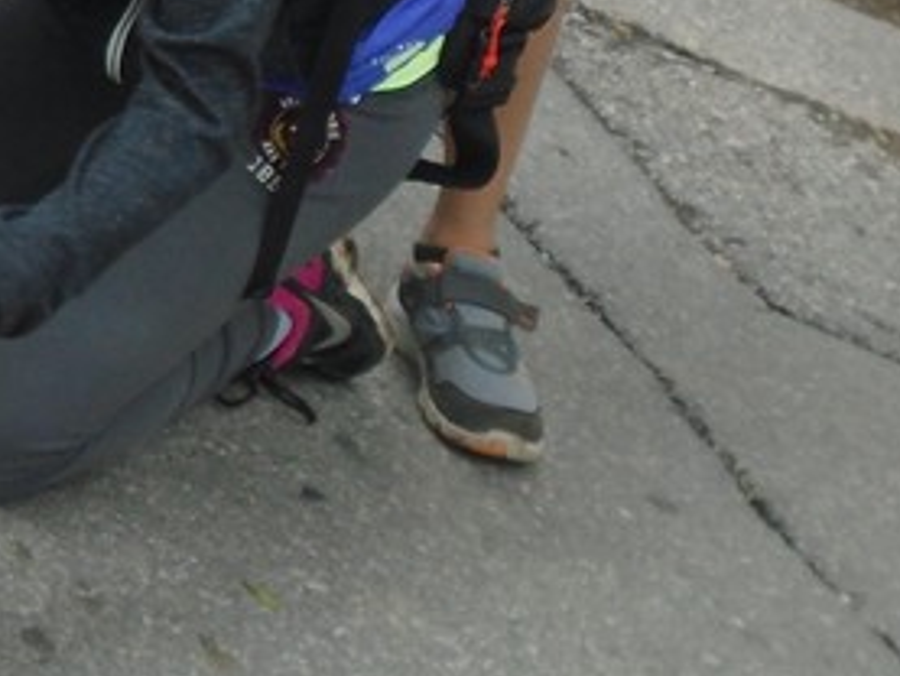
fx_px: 4708
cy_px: -429
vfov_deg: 8.0
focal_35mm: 181
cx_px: 39
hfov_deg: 10.8
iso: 100
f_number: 4.5
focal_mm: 8.7
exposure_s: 1/200
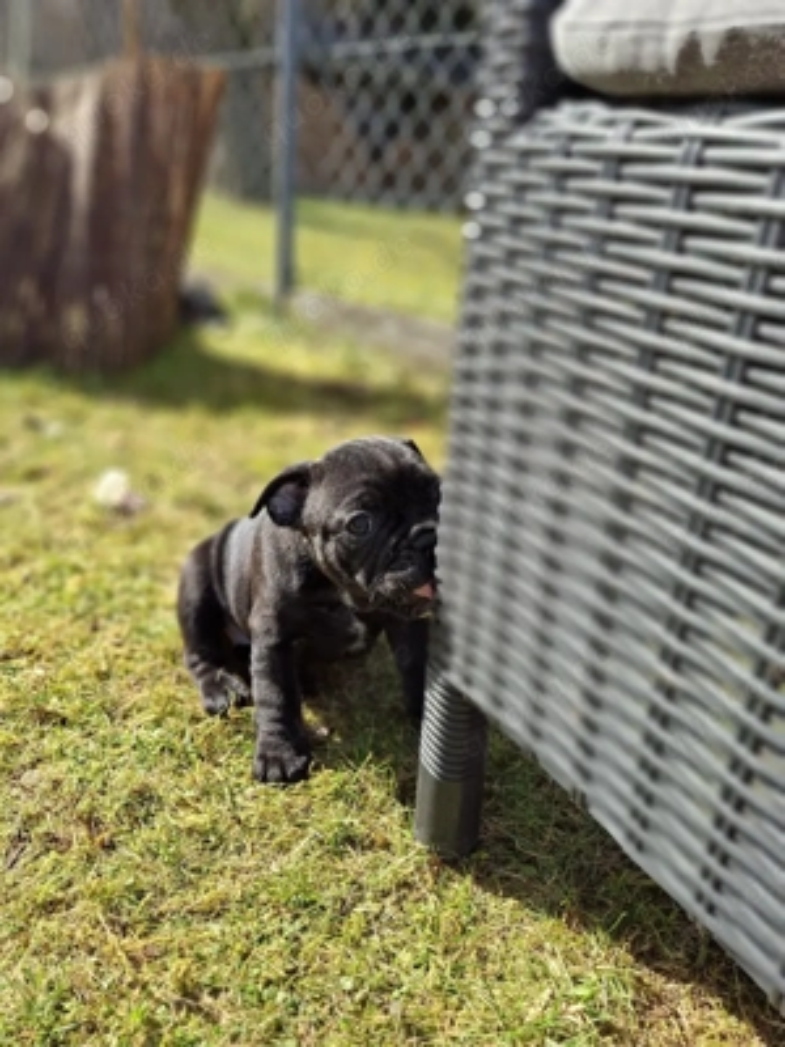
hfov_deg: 54.9
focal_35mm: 25
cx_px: 392
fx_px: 756
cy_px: 524
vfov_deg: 69.4
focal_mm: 4.69
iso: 25
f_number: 1.8
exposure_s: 1/556
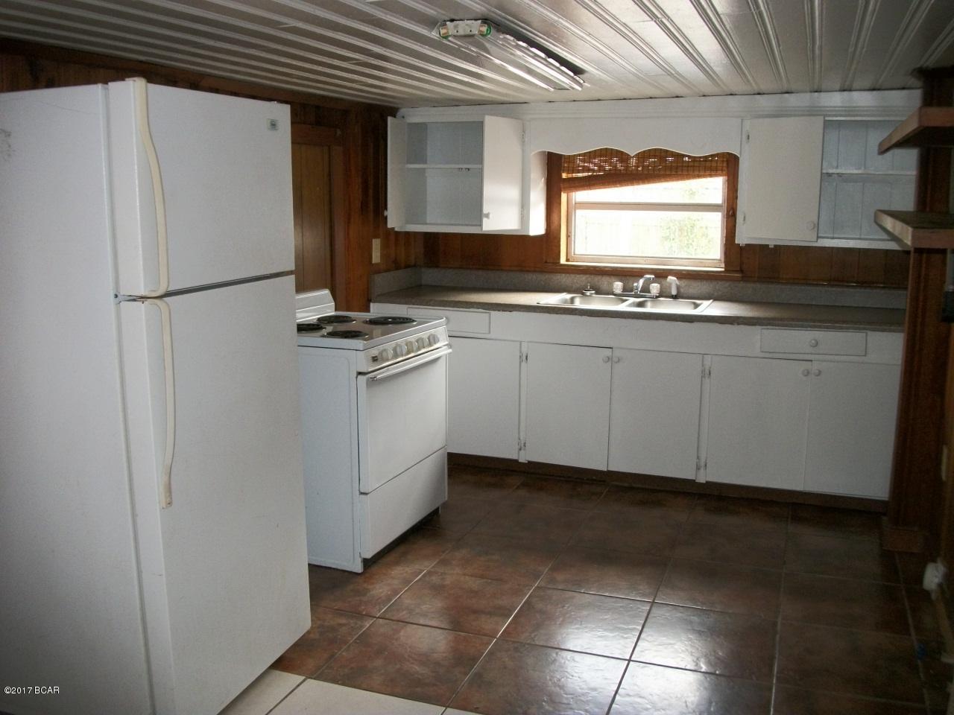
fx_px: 882
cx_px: 477
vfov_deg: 44.2
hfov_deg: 56.8
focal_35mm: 32
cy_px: 358
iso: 160
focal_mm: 5.7
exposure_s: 1/30
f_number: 2.9
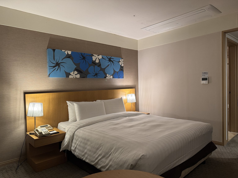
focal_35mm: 24
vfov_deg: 56.8
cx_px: 119
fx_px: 165
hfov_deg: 71.6
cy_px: 89
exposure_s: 1/60
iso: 320
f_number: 1.78
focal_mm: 6.76
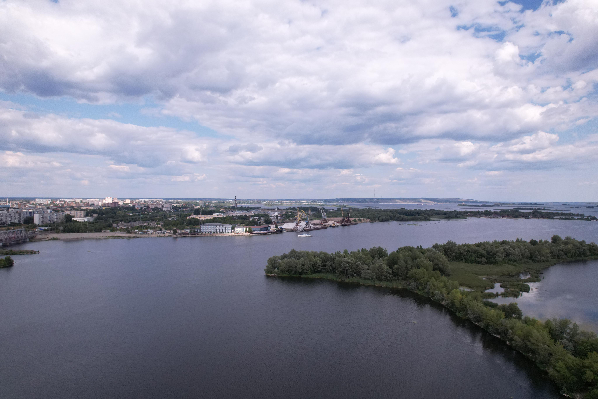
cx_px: 299
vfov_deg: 57.2
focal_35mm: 22
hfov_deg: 78.6
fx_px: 365
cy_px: 200
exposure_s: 1/200
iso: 400
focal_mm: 8.38
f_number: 2.8
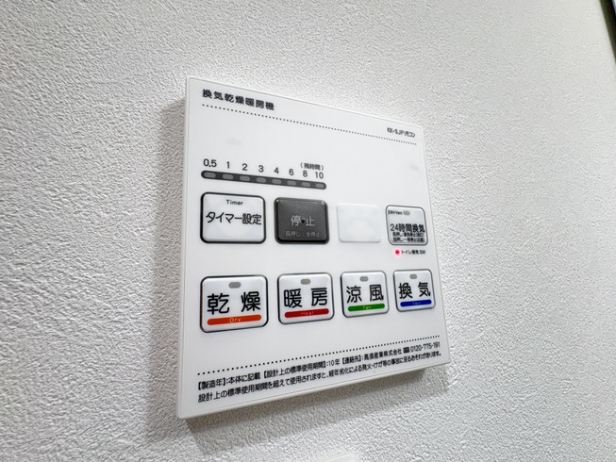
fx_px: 267
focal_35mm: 15
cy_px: 238
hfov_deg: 98.2
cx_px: 307
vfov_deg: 81.7
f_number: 2.2
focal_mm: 2.22
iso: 160
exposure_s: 1/60
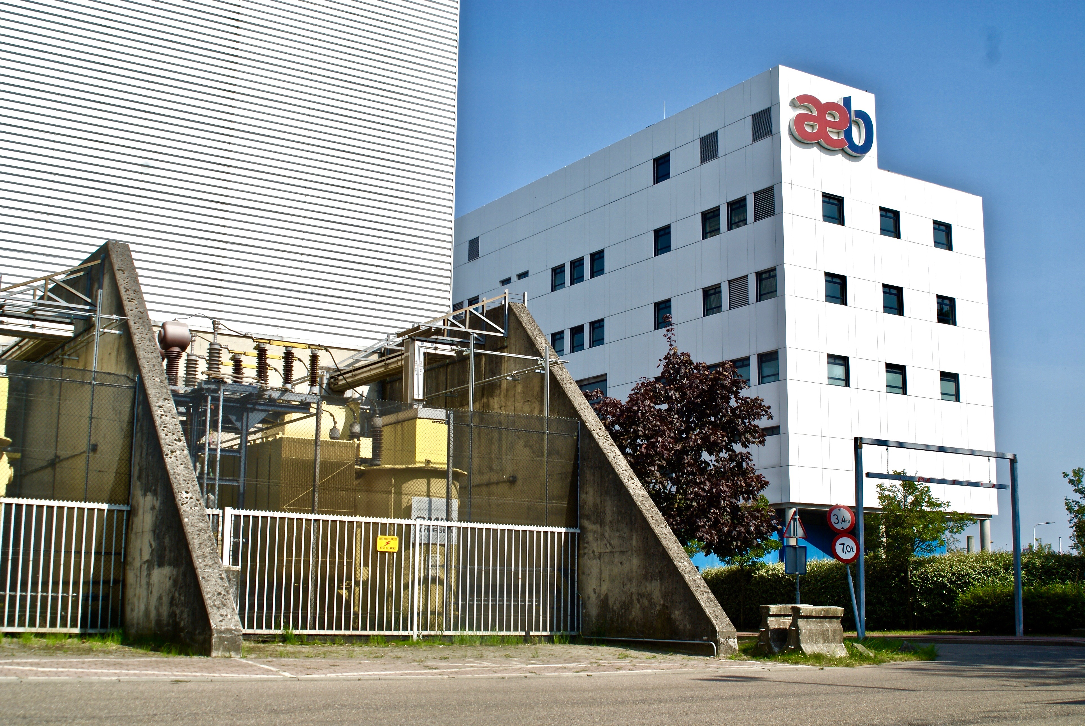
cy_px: 363
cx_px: 542
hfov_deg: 46.3
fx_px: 1267
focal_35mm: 42
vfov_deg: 32.0
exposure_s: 1/160
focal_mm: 28
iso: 100
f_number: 11
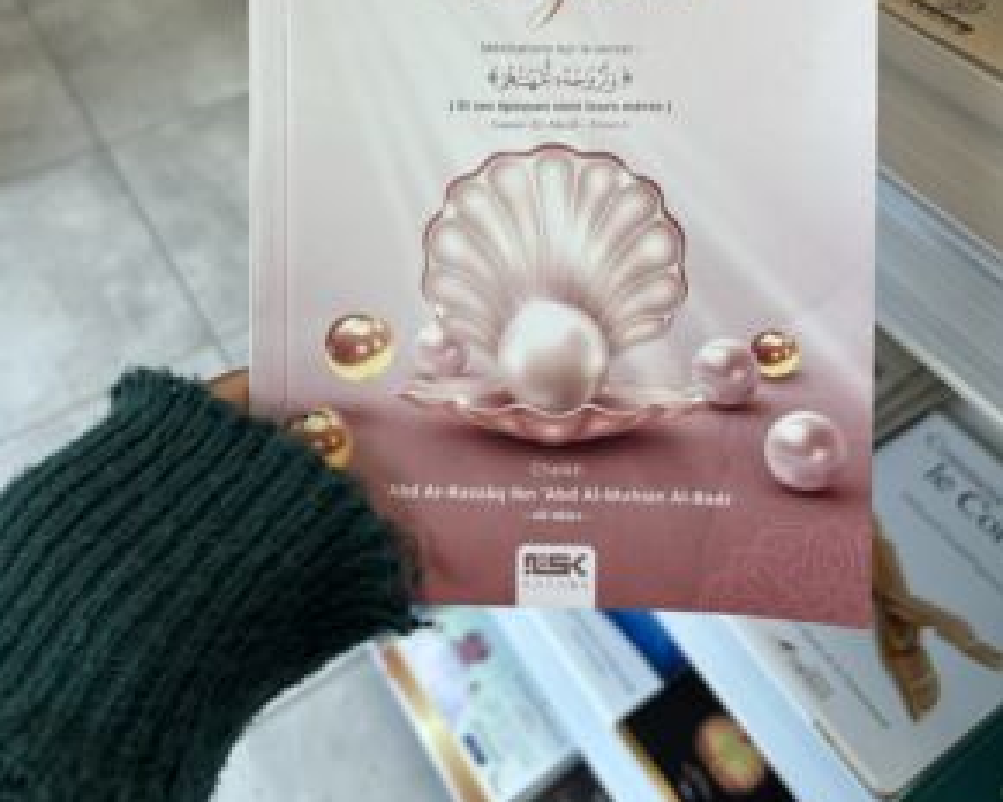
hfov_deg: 51.5
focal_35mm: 35
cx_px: 491
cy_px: 152
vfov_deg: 40.4
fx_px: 1039
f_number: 1.6
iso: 40
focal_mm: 5.96
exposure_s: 1/100
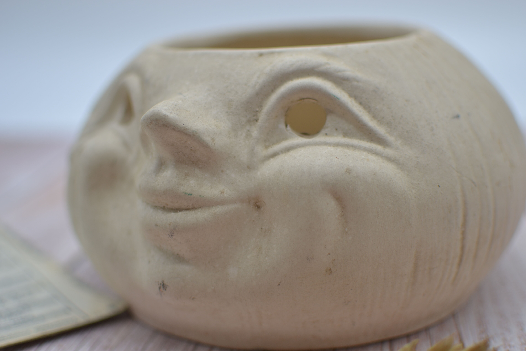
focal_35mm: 52
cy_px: 176
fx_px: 767
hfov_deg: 37.9
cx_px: 263
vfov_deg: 25.8
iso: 100
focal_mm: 35
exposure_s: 1/500
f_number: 1.8
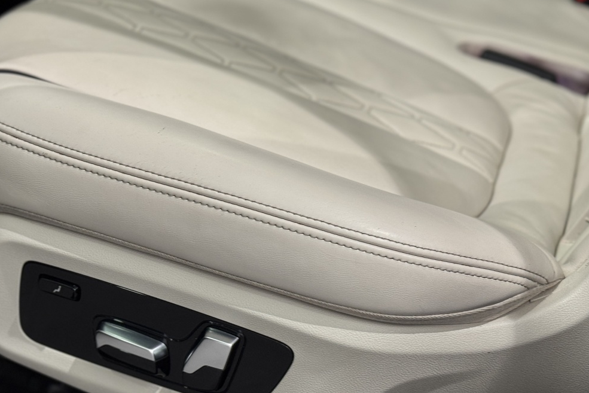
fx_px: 1194
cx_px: 166
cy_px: 237
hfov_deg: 27.4
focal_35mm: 73
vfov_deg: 18.7
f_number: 1.78
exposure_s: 1/50
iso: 80
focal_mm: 6.76
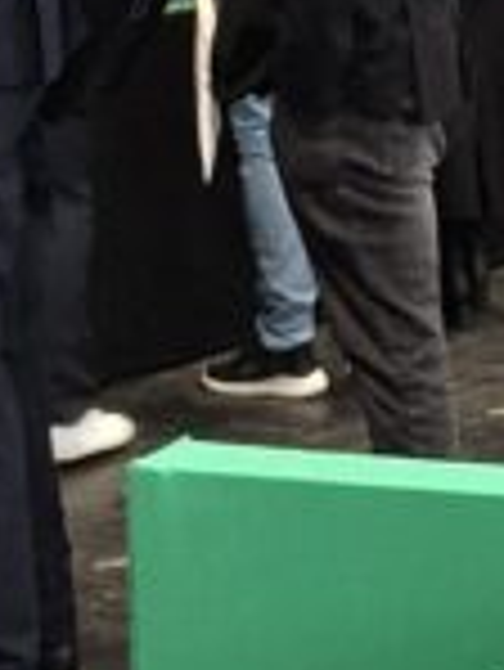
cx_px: 324
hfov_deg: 8.9
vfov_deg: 9.4
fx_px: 3237
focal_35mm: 167
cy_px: -1300
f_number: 1.8
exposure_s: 1/50
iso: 250
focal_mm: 5.54
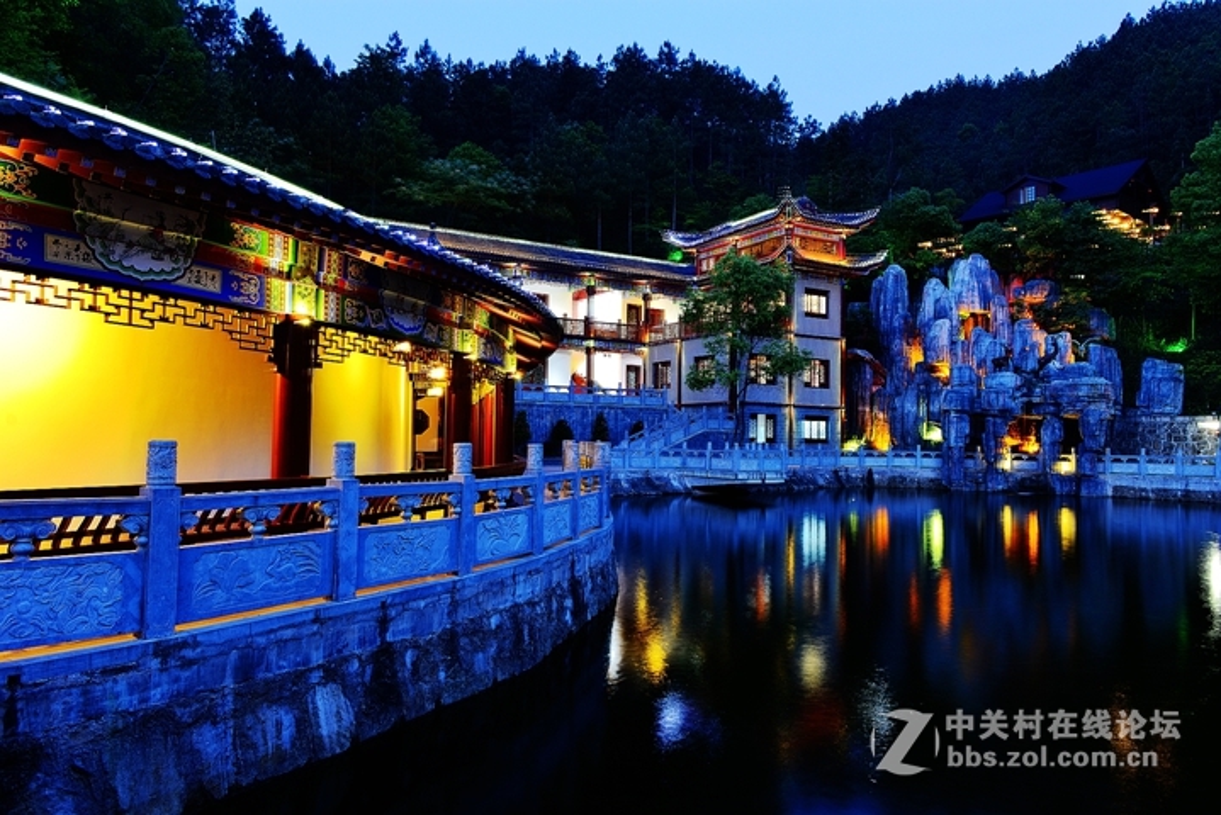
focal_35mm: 24
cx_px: 610
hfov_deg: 73.7
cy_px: 408
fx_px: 814
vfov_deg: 53.2
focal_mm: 24
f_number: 6.3
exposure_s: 10
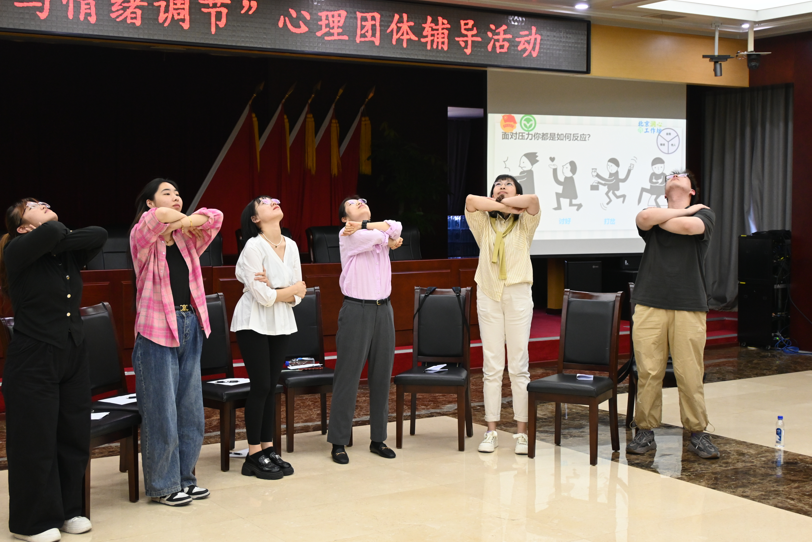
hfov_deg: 40.9
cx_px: 402
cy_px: 273
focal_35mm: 48
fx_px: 1088
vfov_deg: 27.9
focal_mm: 31.5
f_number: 5
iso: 1250
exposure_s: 1/125
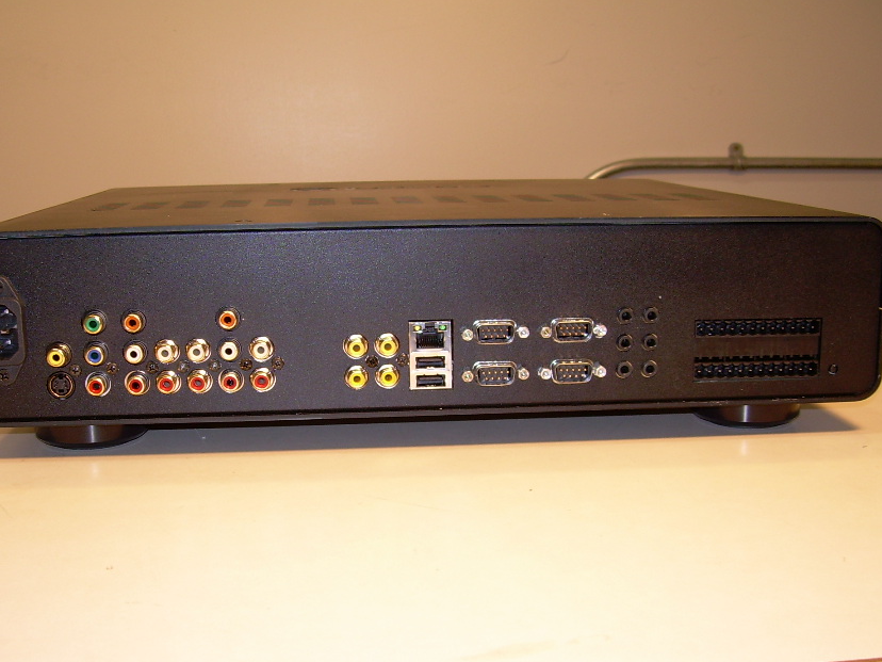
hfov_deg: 40.4
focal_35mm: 47
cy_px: 364
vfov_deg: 30.9
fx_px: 1198
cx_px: 409
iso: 50
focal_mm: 6.3
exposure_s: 1/30
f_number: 2.8
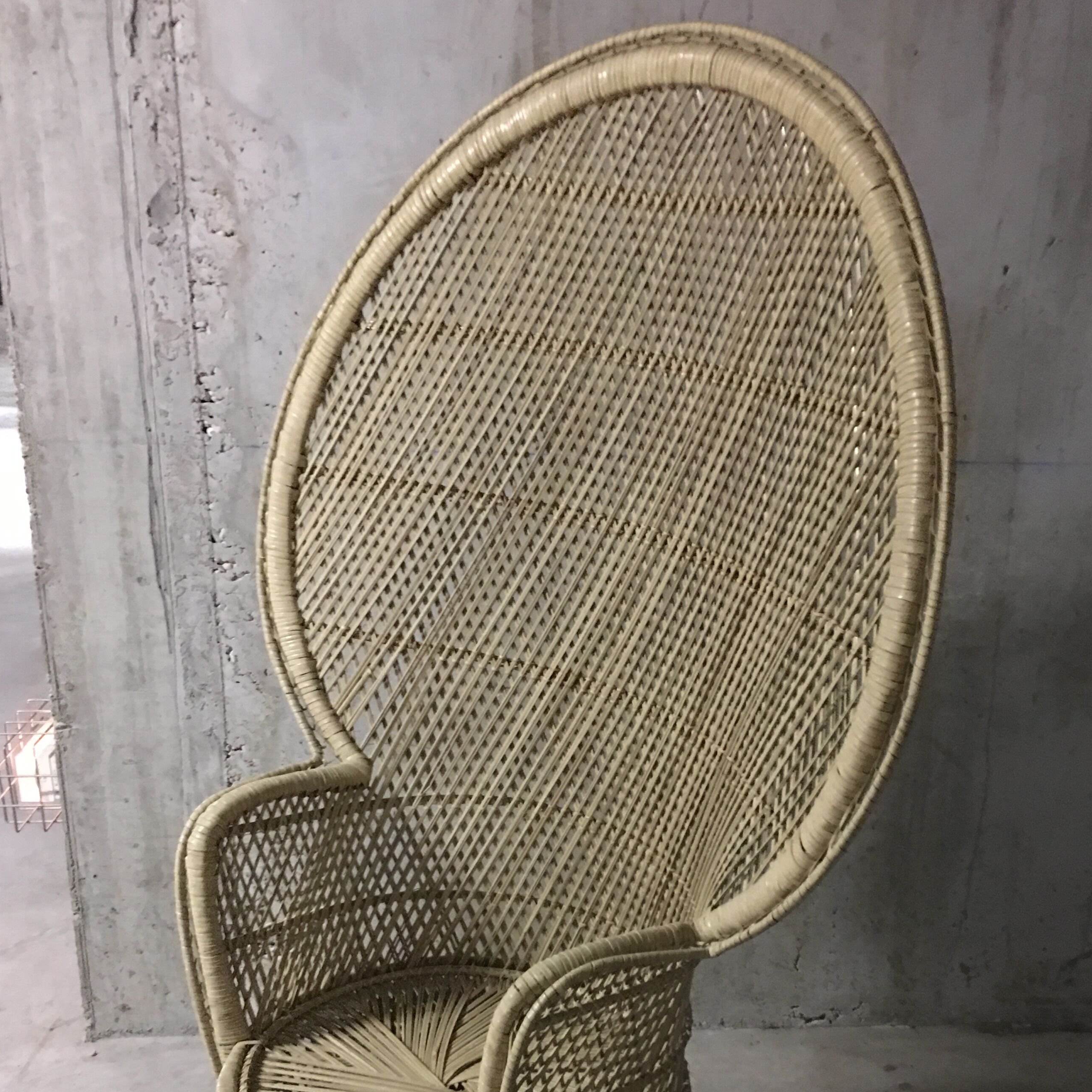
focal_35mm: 40
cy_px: 797
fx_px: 1428
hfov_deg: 41.8
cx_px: 617
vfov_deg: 40.8
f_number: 2.2
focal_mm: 4.15
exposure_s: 1/4
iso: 100
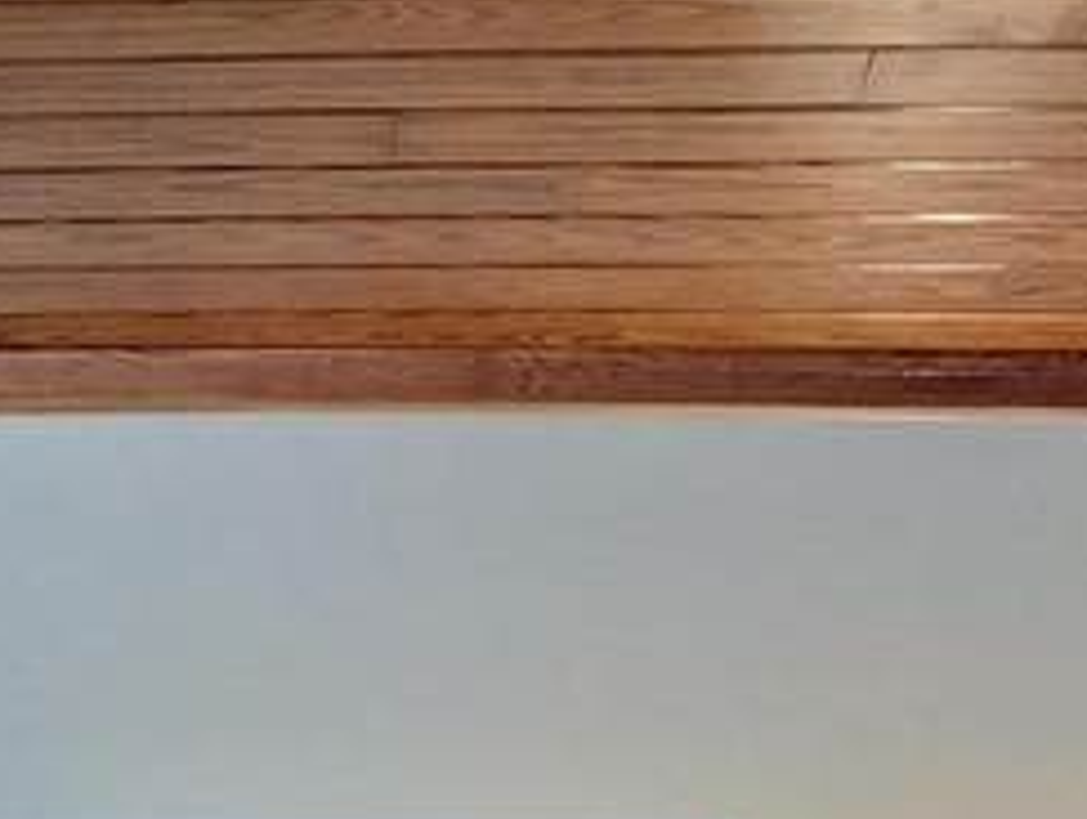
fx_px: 4466
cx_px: -1029
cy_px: 801
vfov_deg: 10.4
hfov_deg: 12.4
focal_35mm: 142
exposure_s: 1/40
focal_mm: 4
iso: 200
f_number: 1.8
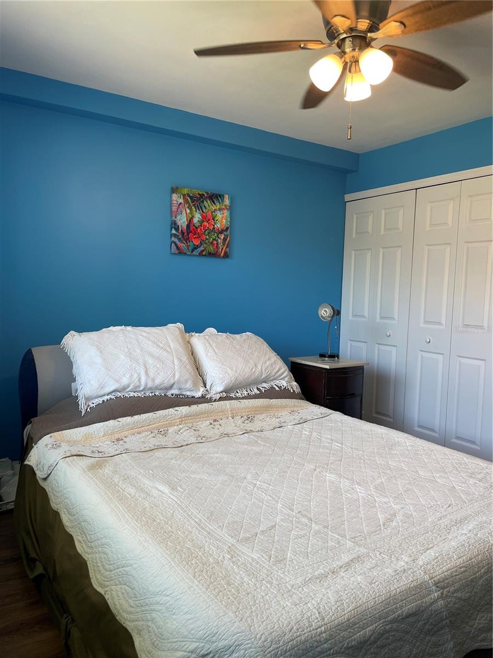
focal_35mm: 26
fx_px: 494
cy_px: 329
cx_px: 246
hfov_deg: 53.1
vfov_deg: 67.3
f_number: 1.6
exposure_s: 1/120
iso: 50
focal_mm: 4.2
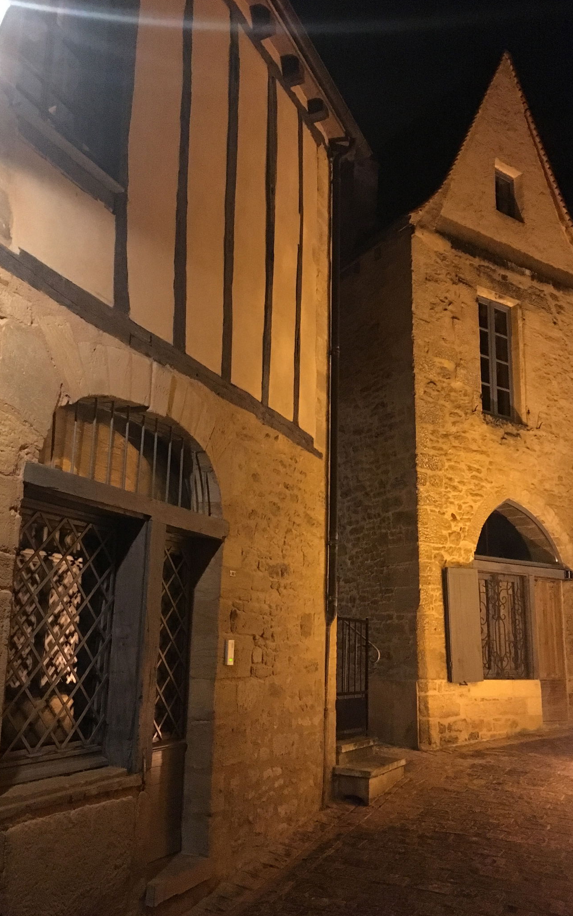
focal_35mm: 32
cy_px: 467
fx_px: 799
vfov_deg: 59.6
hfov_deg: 39.4
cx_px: 282
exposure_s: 1/17
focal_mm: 4.15
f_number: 2.2
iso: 800
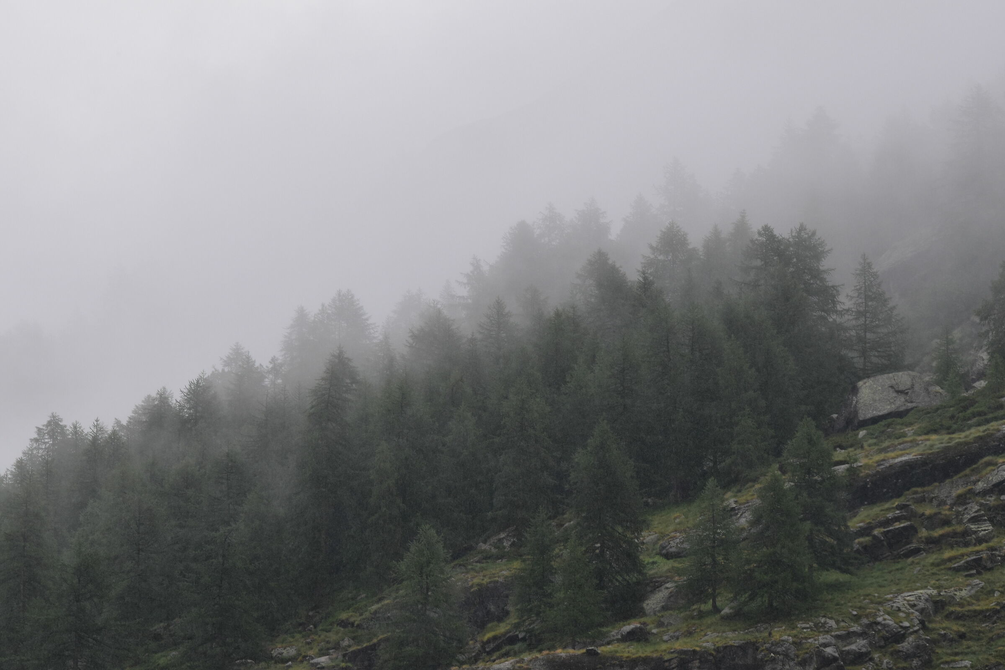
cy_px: 335
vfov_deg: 6.1
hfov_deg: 9.1
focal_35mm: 225
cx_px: 502
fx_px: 6281
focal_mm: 150
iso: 400
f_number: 9
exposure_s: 1/160
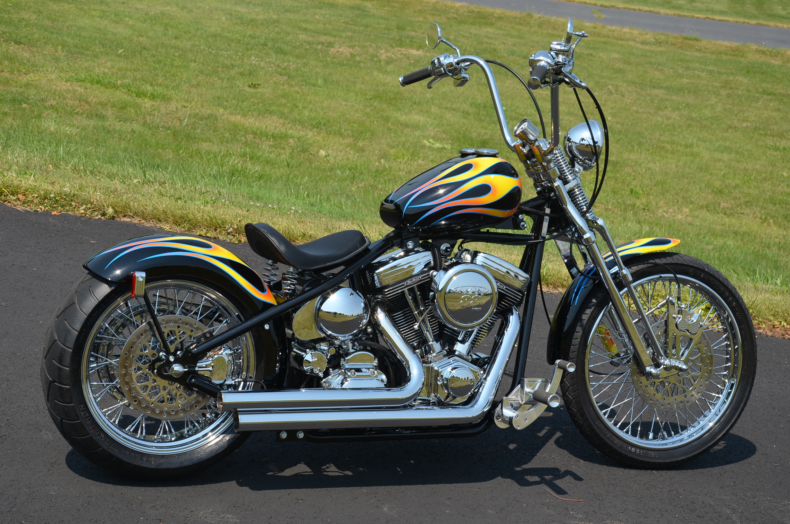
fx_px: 1642
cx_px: 395
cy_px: 262
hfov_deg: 27.0
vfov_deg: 18.1
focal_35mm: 75
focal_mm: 50
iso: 110
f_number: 8
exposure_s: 1/250
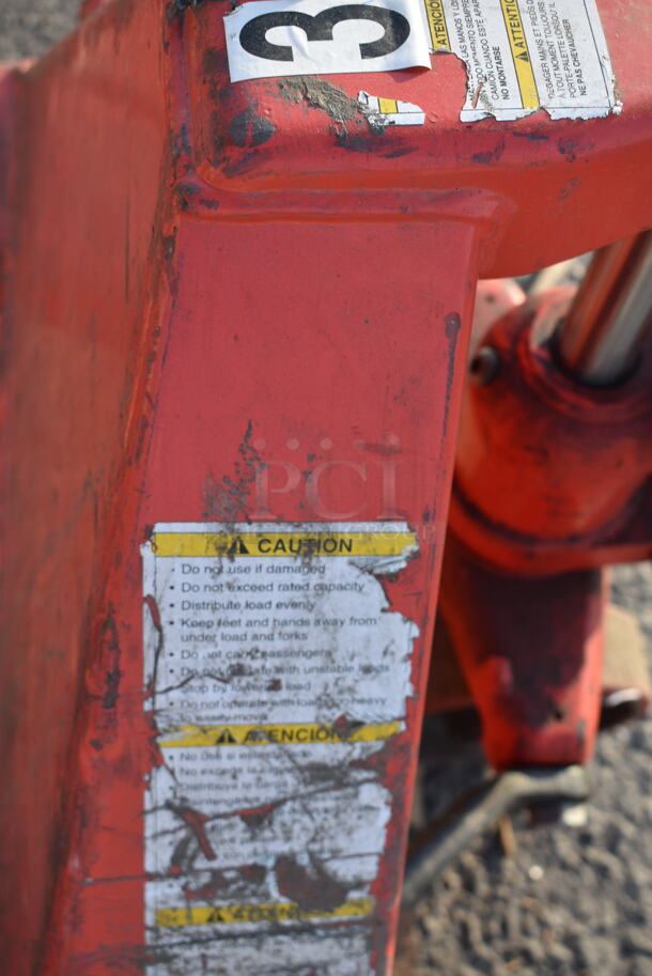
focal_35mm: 42
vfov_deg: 46.4
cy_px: 488
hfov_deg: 31.9
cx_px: 326
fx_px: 1139
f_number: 5.6
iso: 100
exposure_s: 1/125
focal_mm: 28
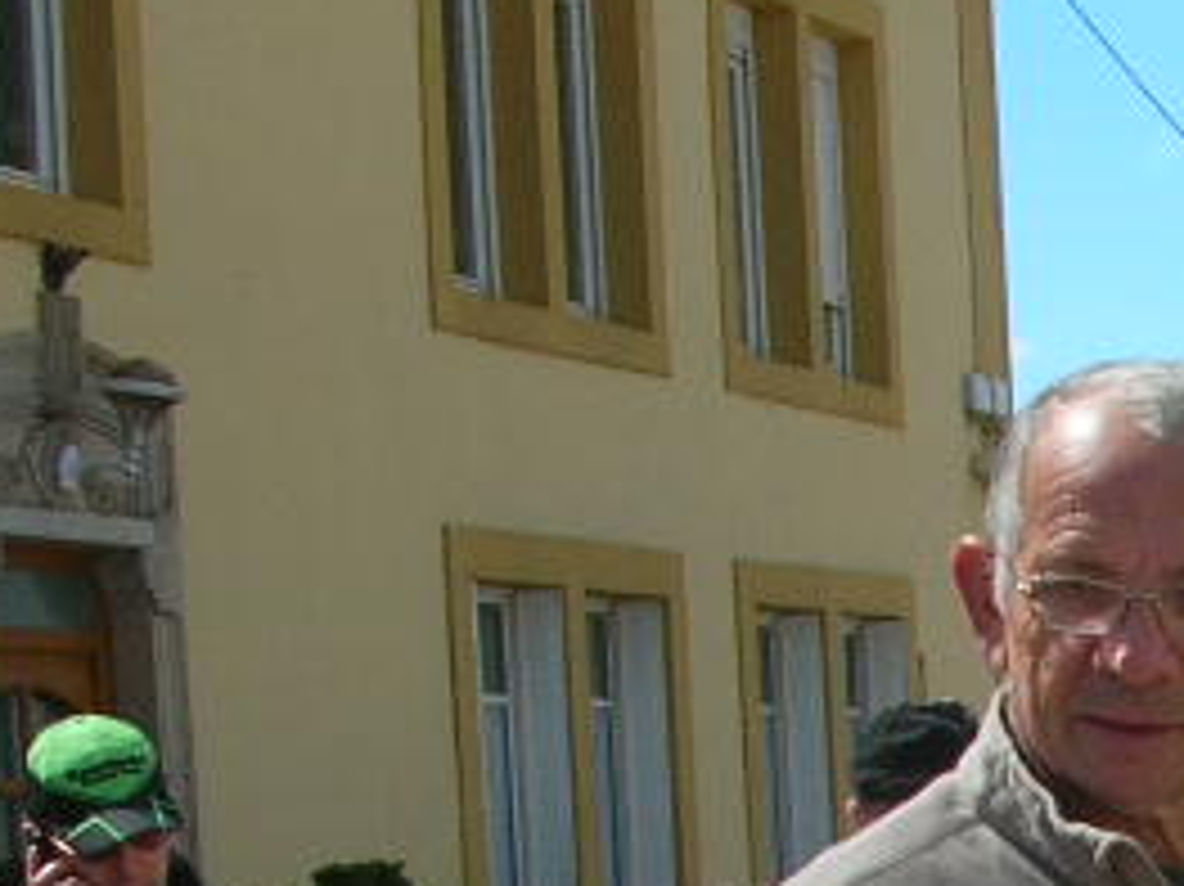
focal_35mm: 144
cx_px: 1990
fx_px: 4923
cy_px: 1345
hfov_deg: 12.7
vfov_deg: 10.0
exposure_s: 1/254
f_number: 5.8
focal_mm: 6.2
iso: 50
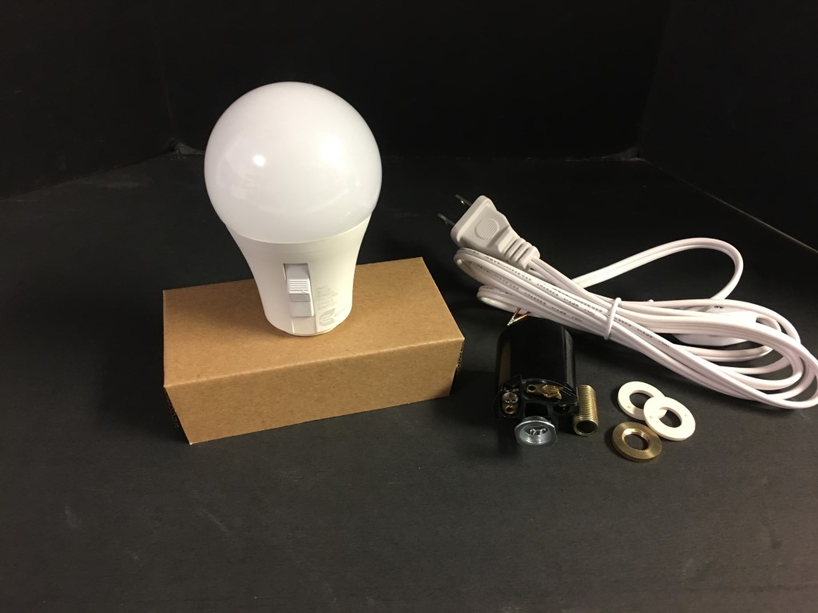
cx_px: 409
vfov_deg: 48.2
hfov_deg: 61.7
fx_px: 685
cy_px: 306
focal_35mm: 29
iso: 80
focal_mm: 4.15
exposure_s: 1/10
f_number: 2.2
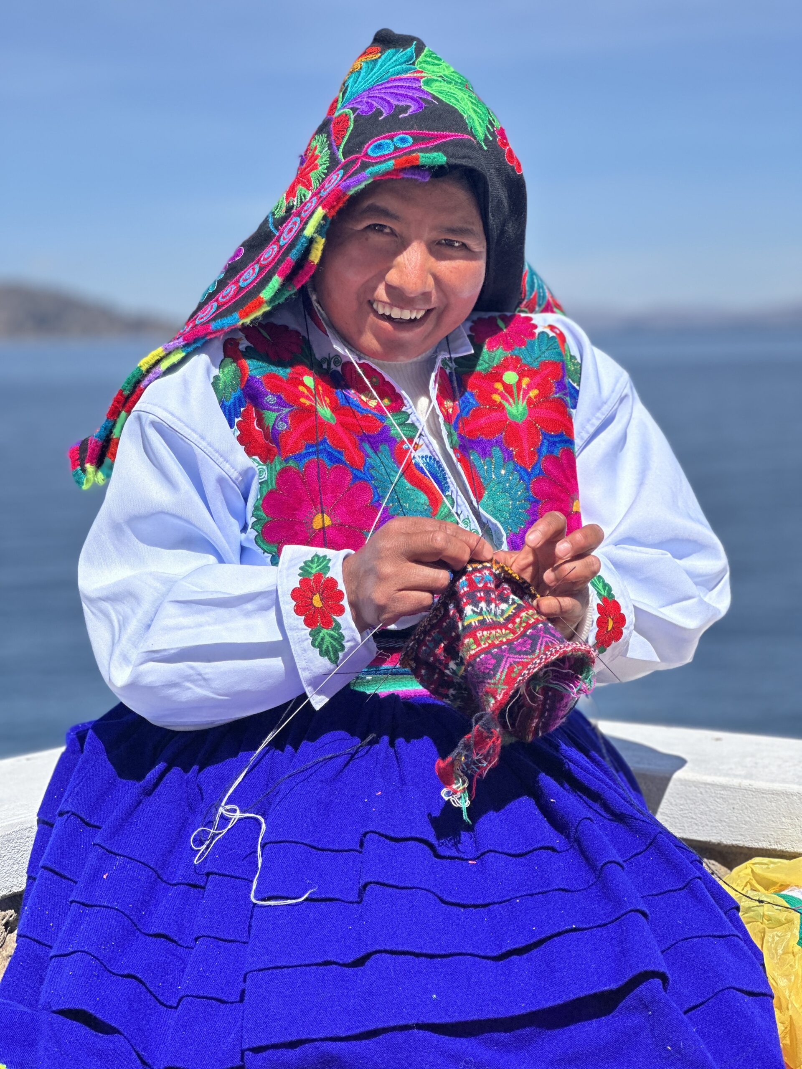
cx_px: 401
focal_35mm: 77
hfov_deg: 19.1
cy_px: 534
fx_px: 2379
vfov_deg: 25.3
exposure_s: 1/479
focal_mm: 9
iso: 32
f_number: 2.8
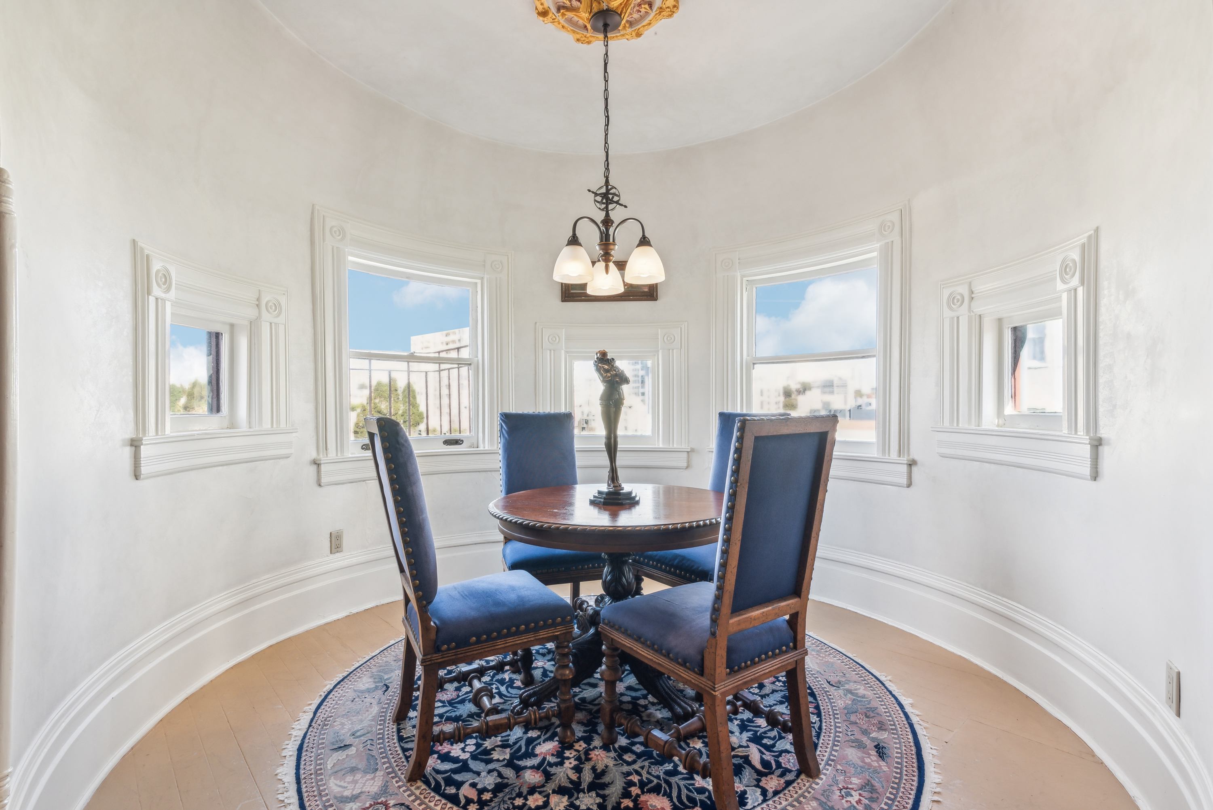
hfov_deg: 96.7
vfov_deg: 73.8
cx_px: 606
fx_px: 539
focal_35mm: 16
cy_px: 405
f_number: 8
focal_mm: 16
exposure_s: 1/50
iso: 500
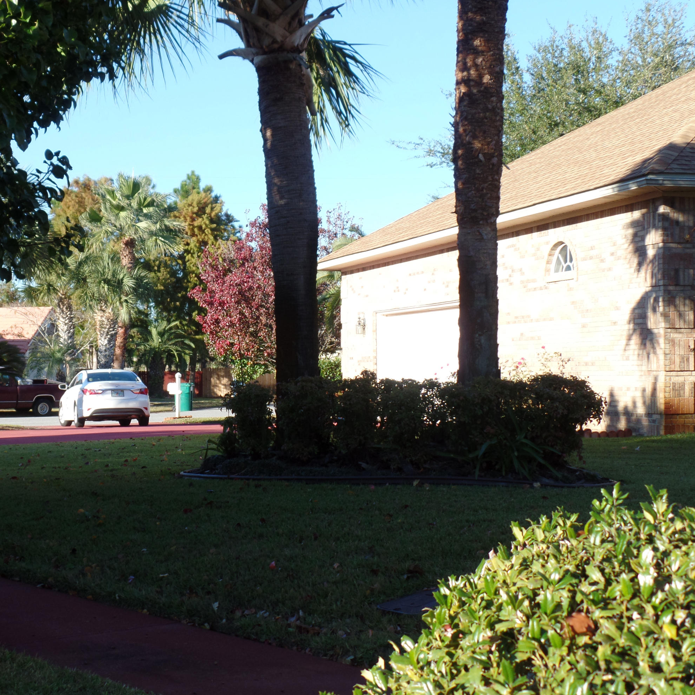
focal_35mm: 62
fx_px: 1408
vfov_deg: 27.7
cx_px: 241
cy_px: 348
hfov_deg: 27.6
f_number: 3.4
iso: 80
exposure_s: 1/350
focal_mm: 9.2
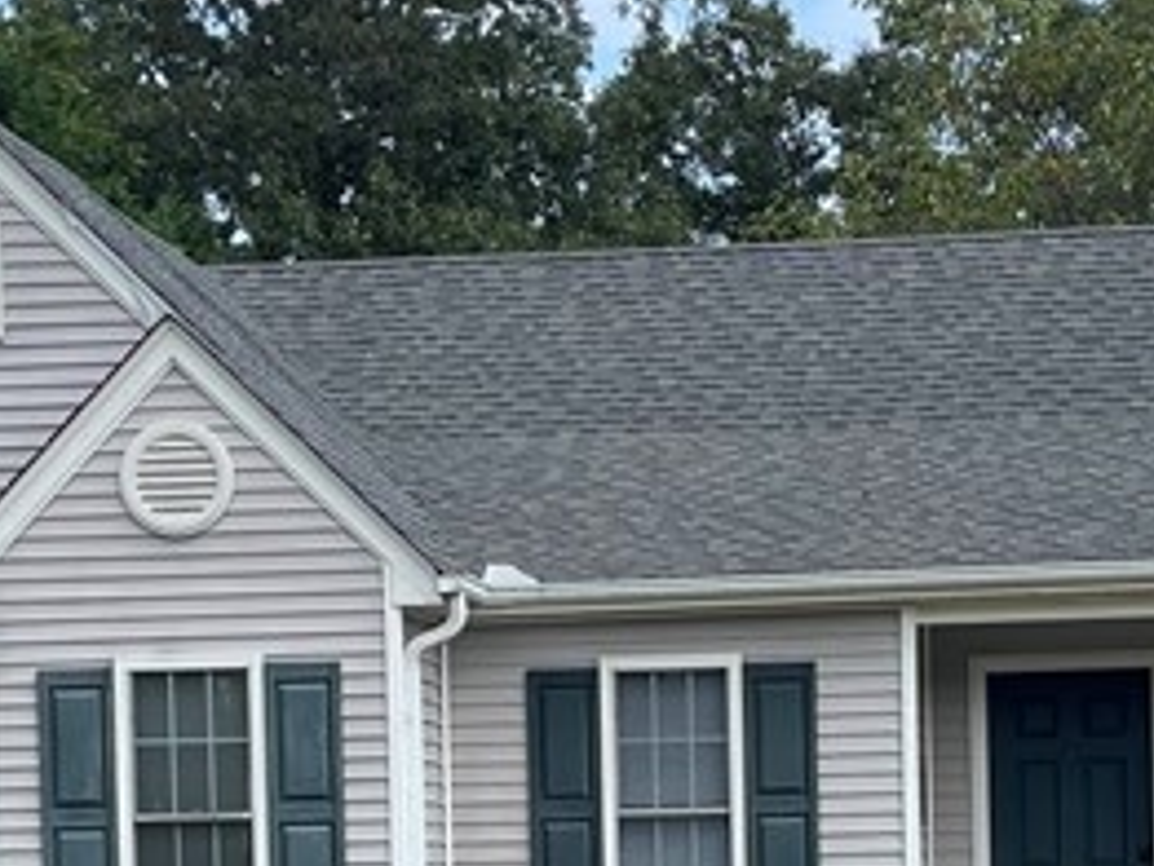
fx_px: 3402
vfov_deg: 14.2
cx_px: 703
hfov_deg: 19.2
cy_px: 915
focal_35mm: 102
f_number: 1.6
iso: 32
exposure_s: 1/1553
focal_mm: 5.1
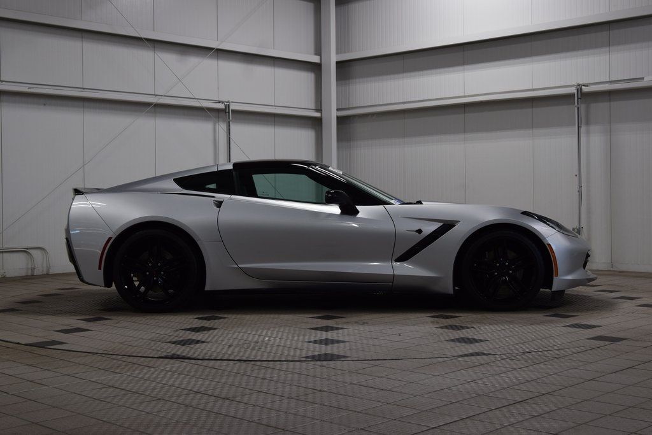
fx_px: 924
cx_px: 326
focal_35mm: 51
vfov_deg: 26.5
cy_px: 218
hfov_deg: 38.9
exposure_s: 1/40
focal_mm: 34
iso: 400
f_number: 7.1
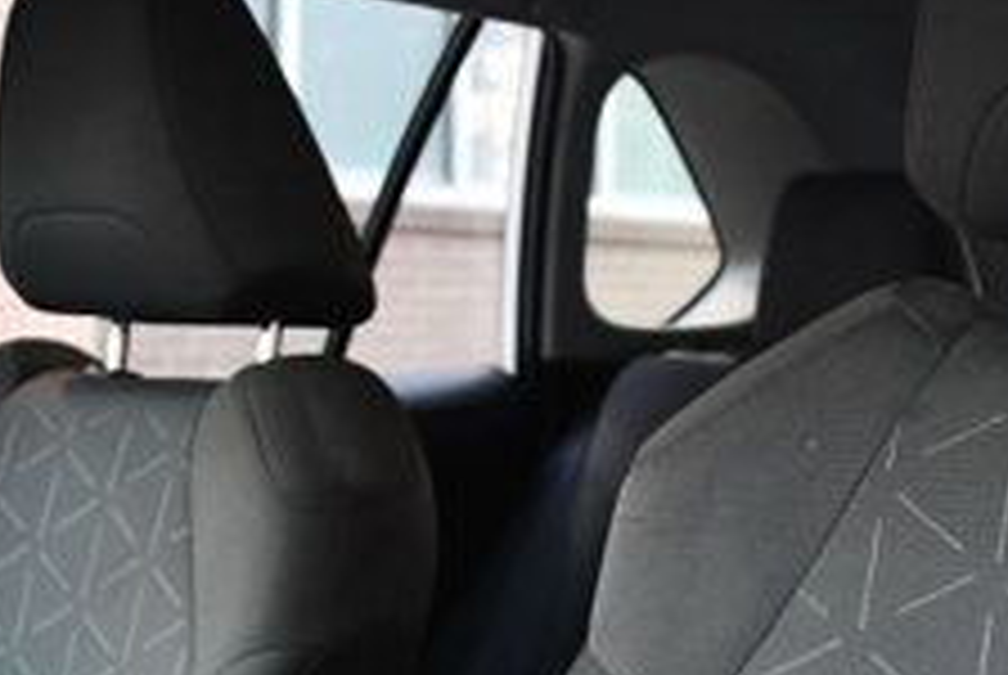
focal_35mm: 77
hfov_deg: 26.0
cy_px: 578
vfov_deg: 17.6
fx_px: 2159
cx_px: 720
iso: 3600
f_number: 3.5
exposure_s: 1/60
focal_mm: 18
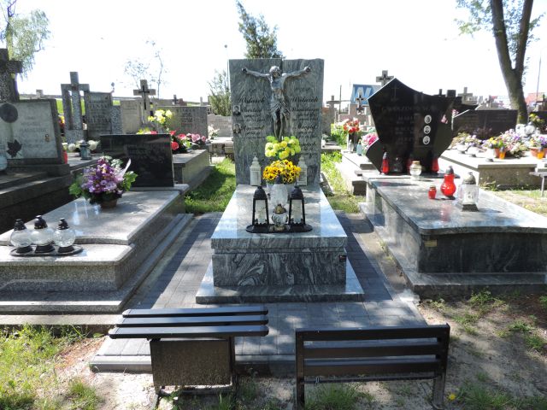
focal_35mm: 24
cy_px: 205
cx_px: 274
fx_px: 379
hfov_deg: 71.6
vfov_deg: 56.8
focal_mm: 4.3
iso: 80
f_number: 3
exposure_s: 1/250
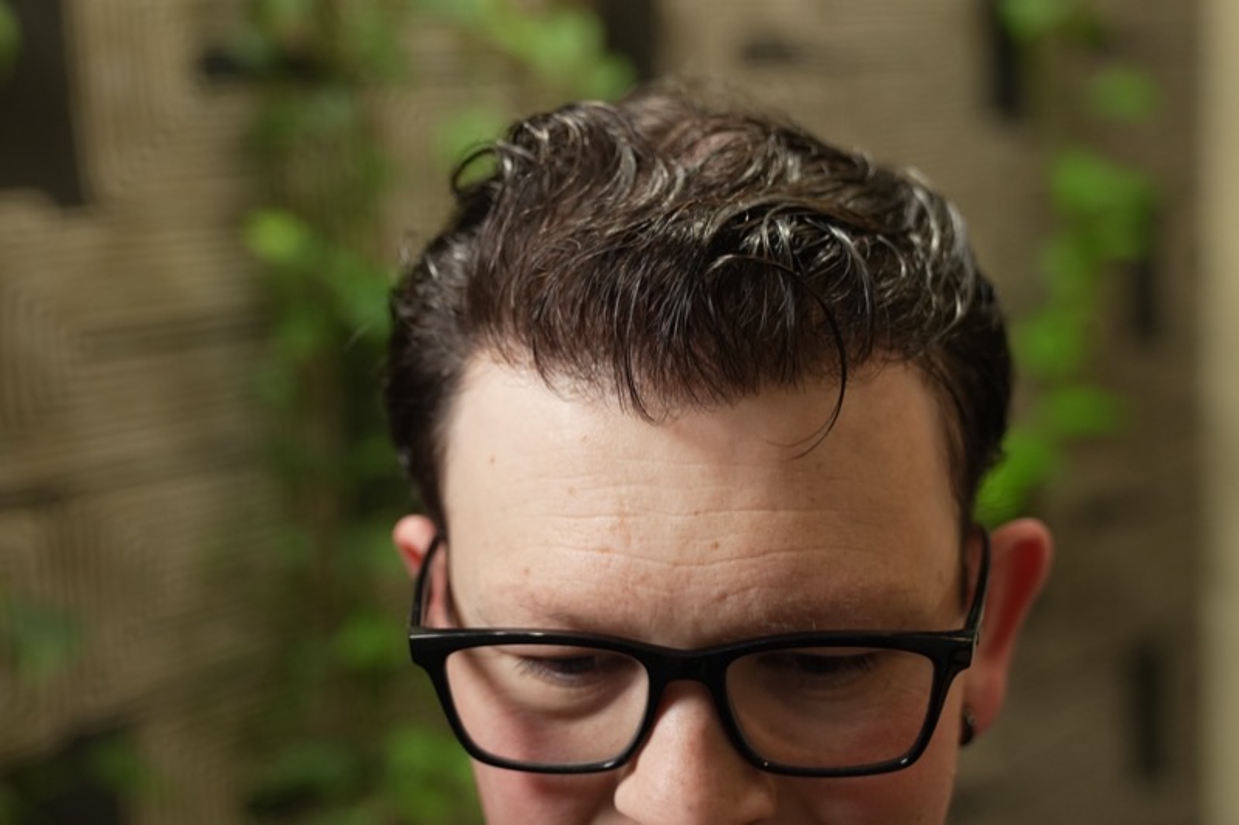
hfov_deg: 32.6
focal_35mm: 62
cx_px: 620
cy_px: 412
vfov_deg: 22.1
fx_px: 2116
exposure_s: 1/80
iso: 640
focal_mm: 41
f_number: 2.8
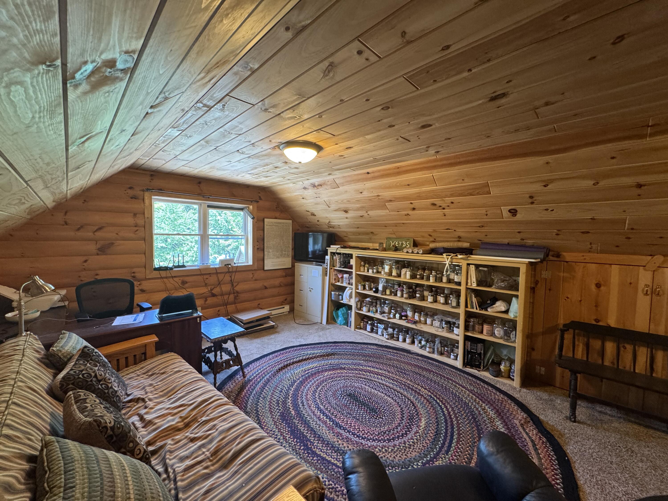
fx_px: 270
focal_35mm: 14
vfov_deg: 85.7
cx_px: 334
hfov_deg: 102.1
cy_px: 250
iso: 320
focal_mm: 2.22
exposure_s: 1/60
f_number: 2.2
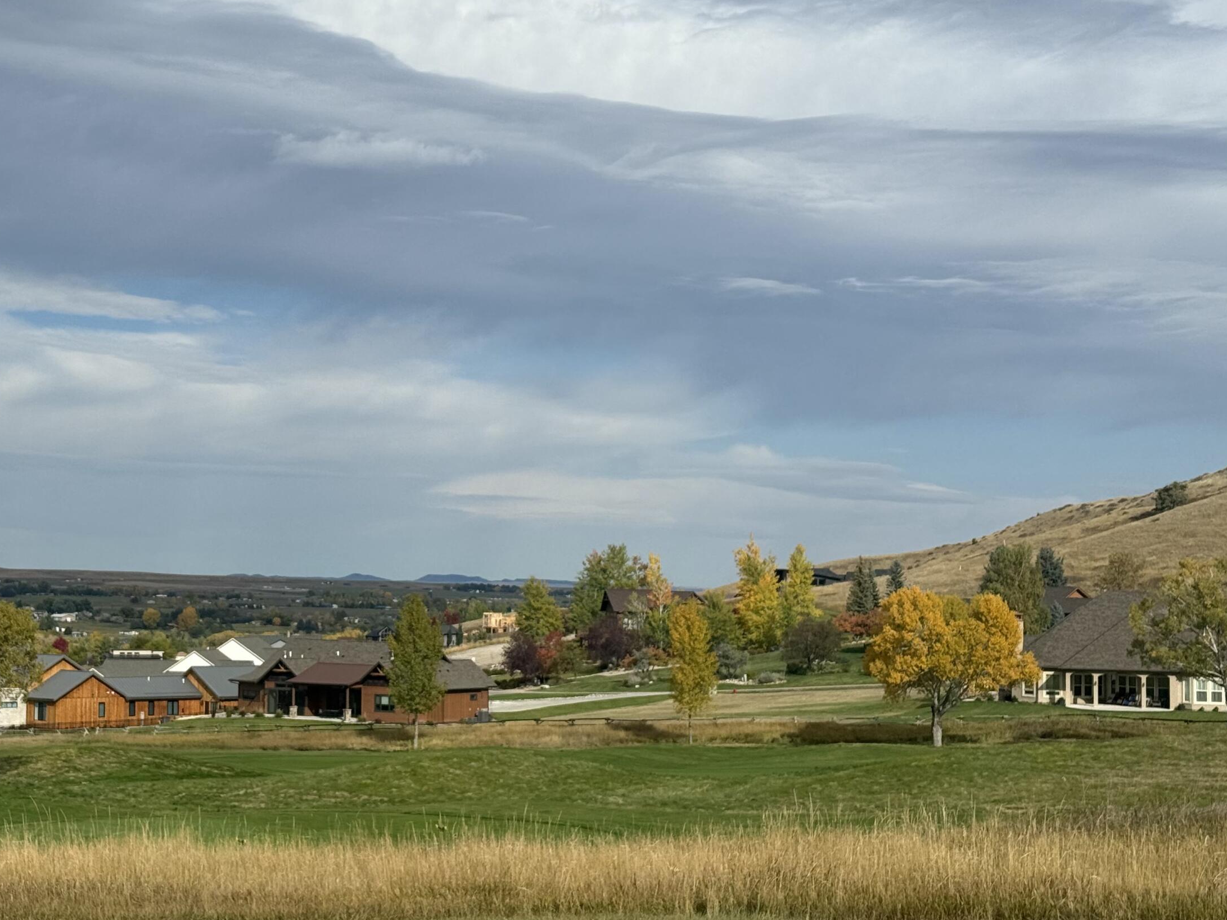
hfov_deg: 29.1
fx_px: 2339
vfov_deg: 22.2
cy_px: 529
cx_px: 386
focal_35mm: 66
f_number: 1.78
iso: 64
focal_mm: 6.76
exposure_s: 1/6536
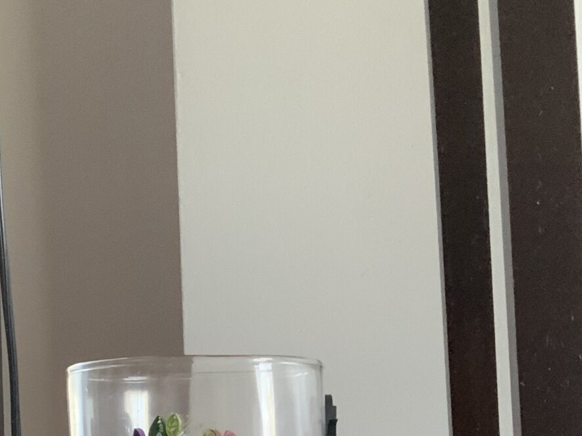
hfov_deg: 23.3
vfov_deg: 15.8
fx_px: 1412
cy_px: 696
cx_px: 242
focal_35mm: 84
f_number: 1.8
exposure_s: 1/56
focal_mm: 3
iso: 320
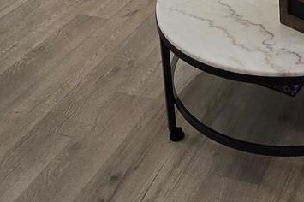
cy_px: -173
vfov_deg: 17.5
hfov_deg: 30.8
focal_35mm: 61
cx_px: 295
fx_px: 515
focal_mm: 2.2
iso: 100
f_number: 2.2
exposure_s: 1/60
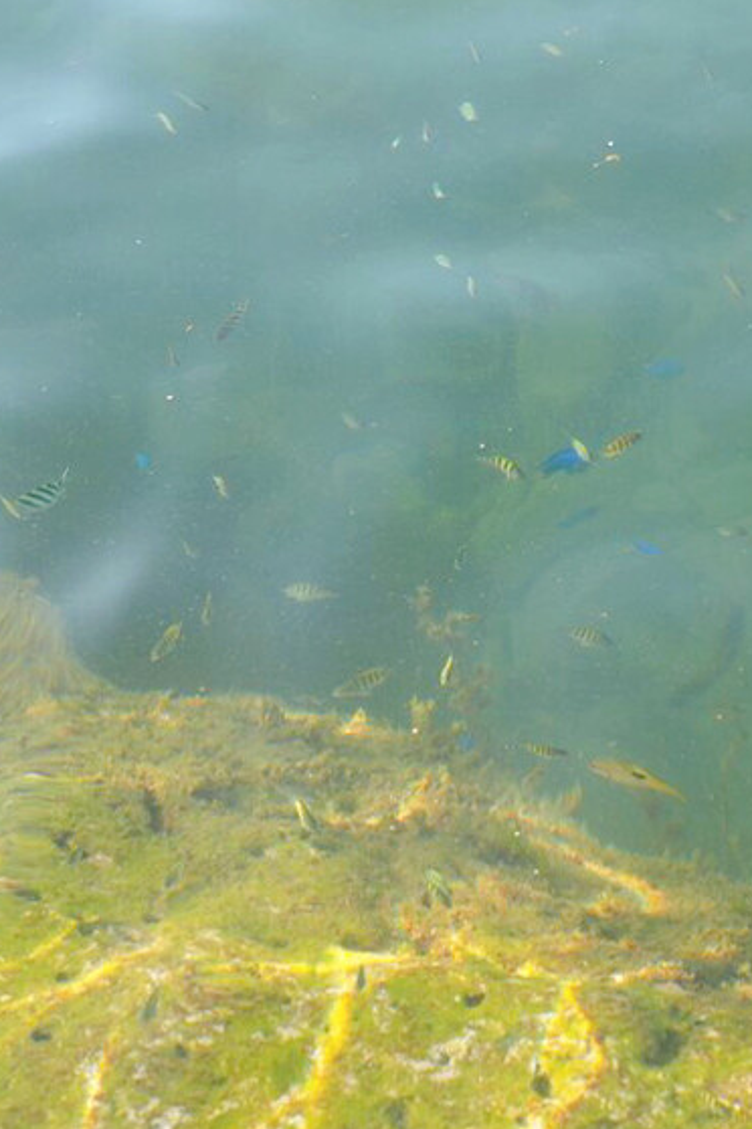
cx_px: 667
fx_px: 2290
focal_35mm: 73
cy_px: 563
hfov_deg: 18.4
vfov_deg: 27.7
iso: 320
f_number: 7.1
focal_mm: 48
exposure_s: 1/160
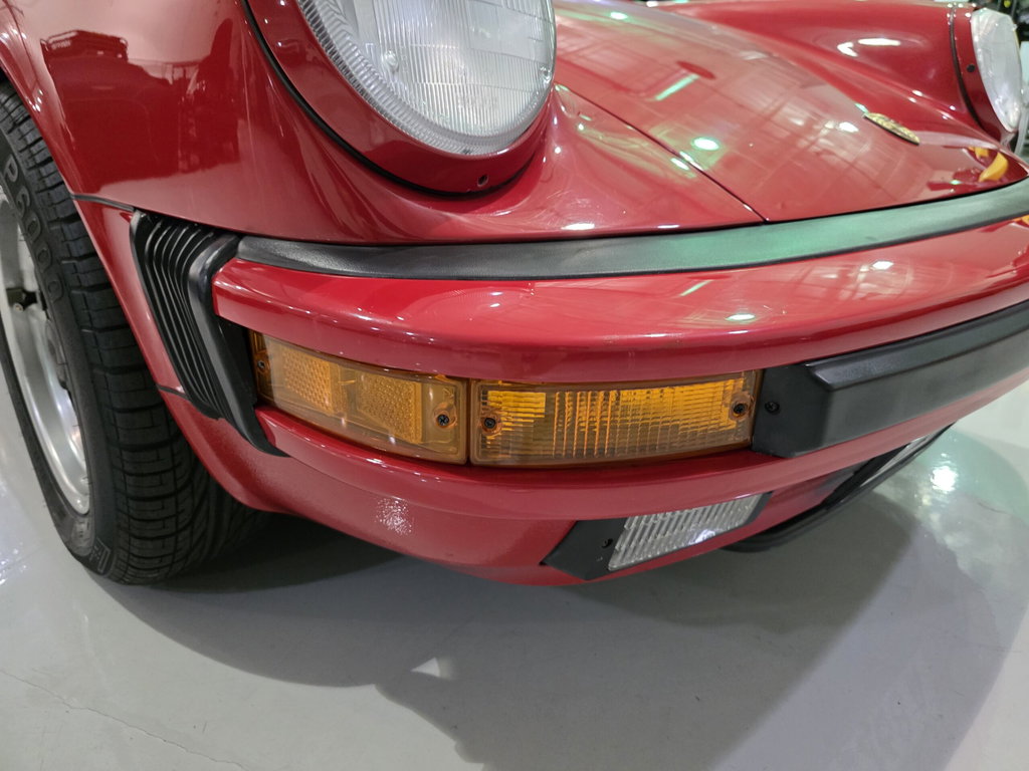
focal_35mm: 23
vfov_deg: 58.9
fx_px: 684
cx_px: 514
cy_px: 386
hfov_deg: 73.9
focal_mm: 6.3
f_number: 1.7
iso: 500
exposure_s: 1/60
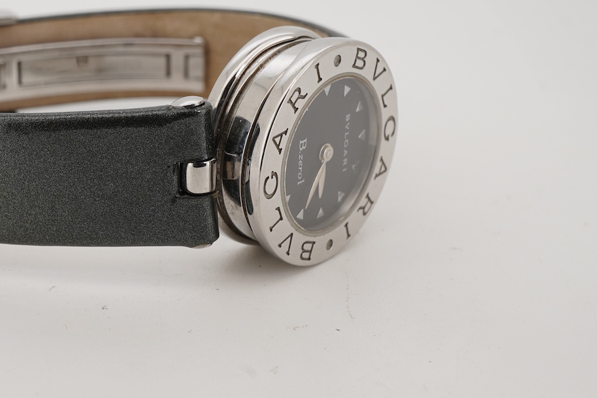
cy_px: 121
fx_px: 1211
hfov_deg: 27.3
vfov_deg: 18.6
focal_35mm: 73
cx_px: 149
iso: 160
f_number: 22
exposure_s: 1/160
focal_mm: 30
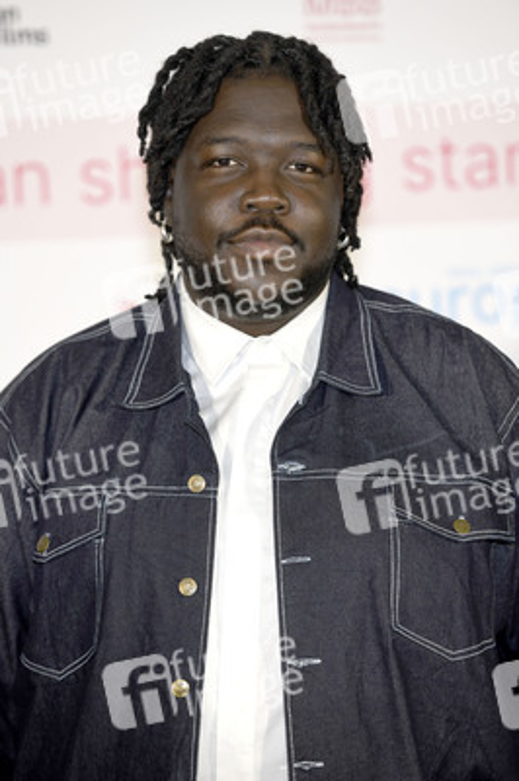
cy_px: 390
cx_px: 260
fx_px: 3249
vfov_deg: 13.7
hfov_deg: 9.1
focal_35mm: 150
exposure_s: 1/250
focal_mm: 150
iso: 800
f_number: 3.5
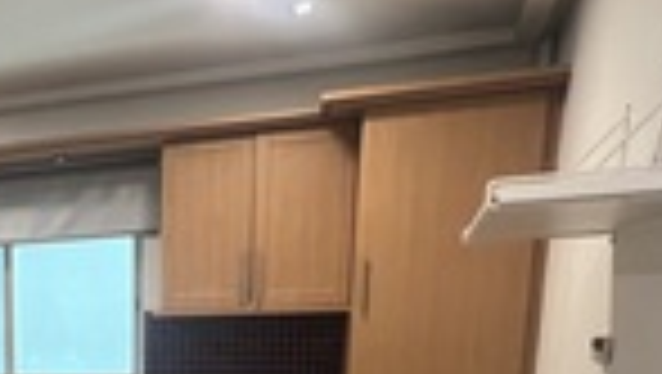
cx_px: -47
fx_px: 773
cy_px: 471
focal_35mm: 44
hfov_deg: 39.0
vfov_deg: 24.2
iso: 160
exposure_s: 1/50
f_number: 1.8
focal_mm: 1.57
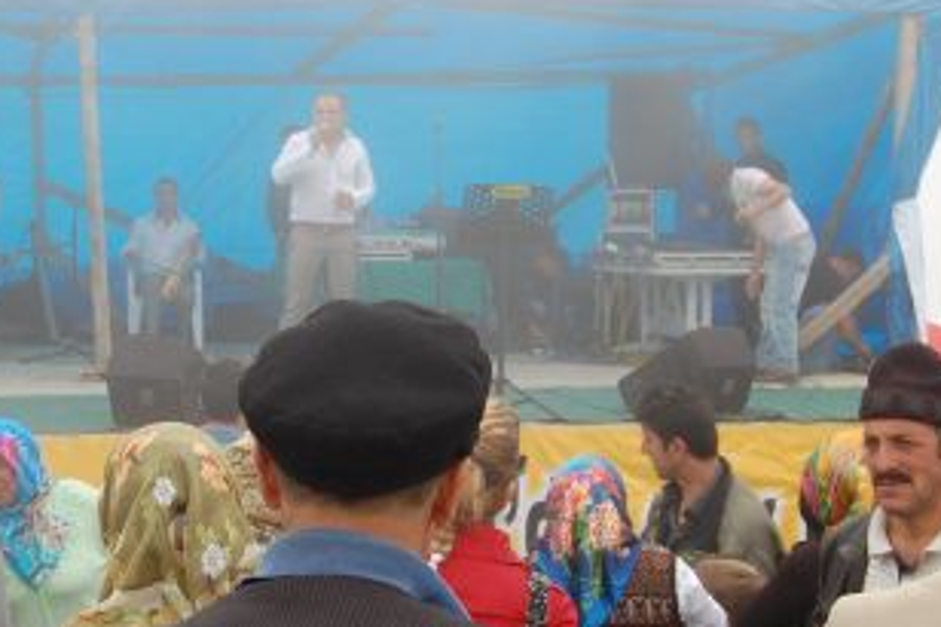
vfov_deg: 16.8
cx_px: 226
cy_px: 320
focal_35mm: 81
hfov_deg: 24.8
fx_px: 2116
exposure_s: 1/160
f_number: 6.3
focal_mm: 26
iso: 200
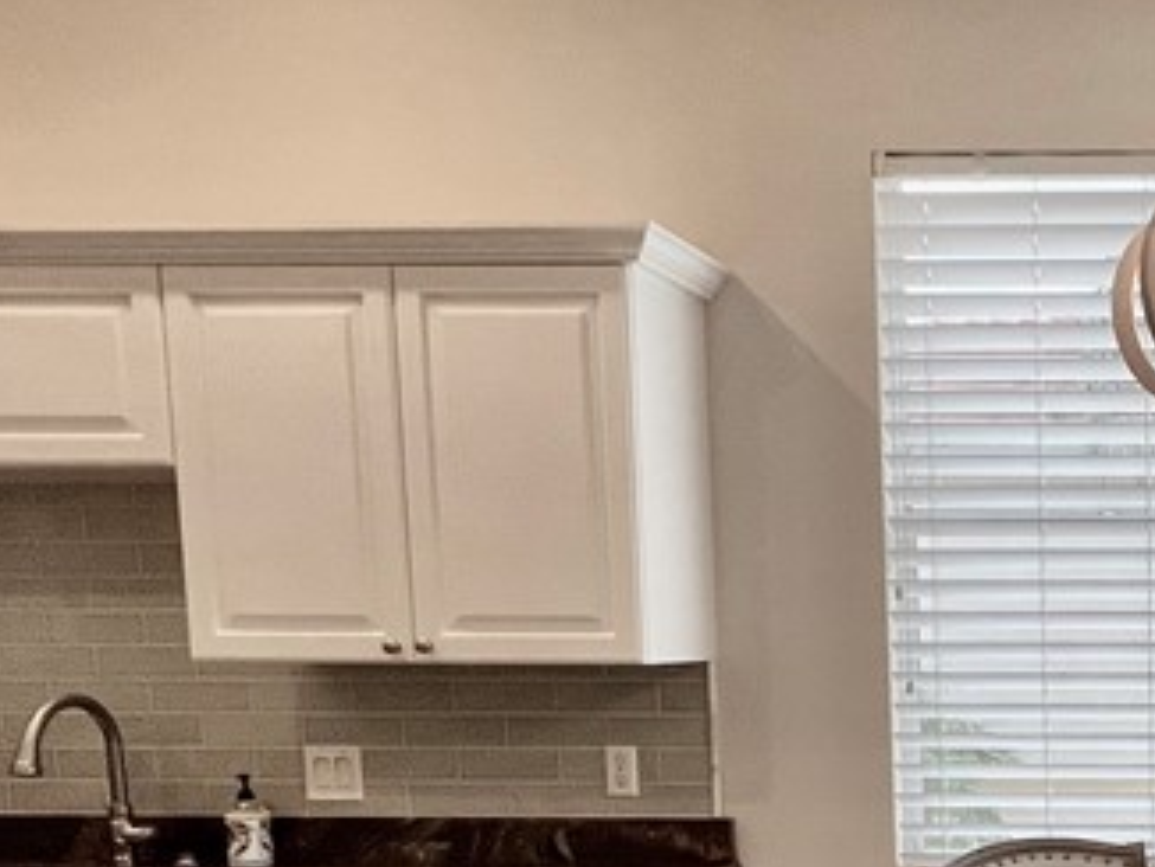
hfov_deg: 38.1
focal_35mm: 41
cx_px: 1269
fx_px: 1369
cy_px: 789
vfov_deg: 33.2
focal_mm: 1.57
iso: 80
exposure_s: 1/120
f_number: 1.8
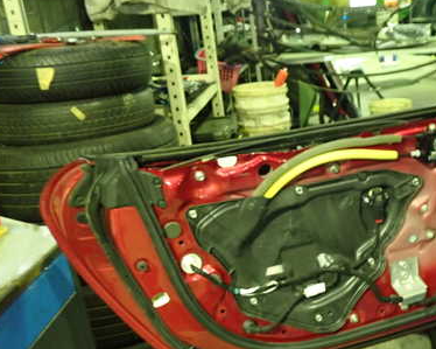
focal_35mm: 47
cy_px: 221
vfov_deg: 31.9
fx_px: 606
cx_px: 333
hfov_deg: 38.4
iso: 800
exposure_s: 1/13
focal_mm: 5.4
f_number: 2.3
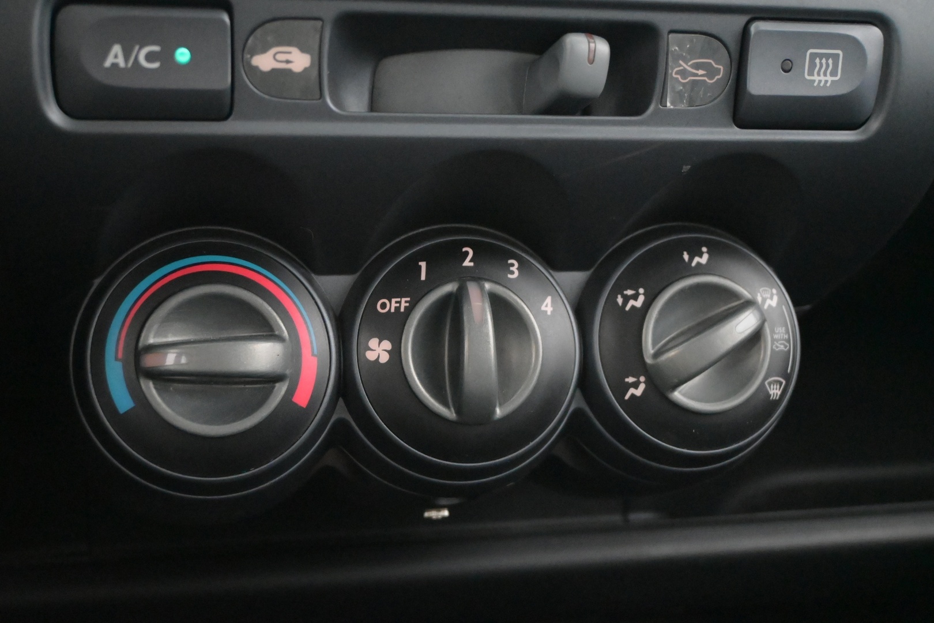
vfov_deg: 29.4
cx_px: 467
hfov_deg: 43.0
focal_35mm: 46
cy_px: 312
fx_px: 1187
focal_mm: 30.5
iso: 10000
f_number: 4.8
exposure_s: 1/50
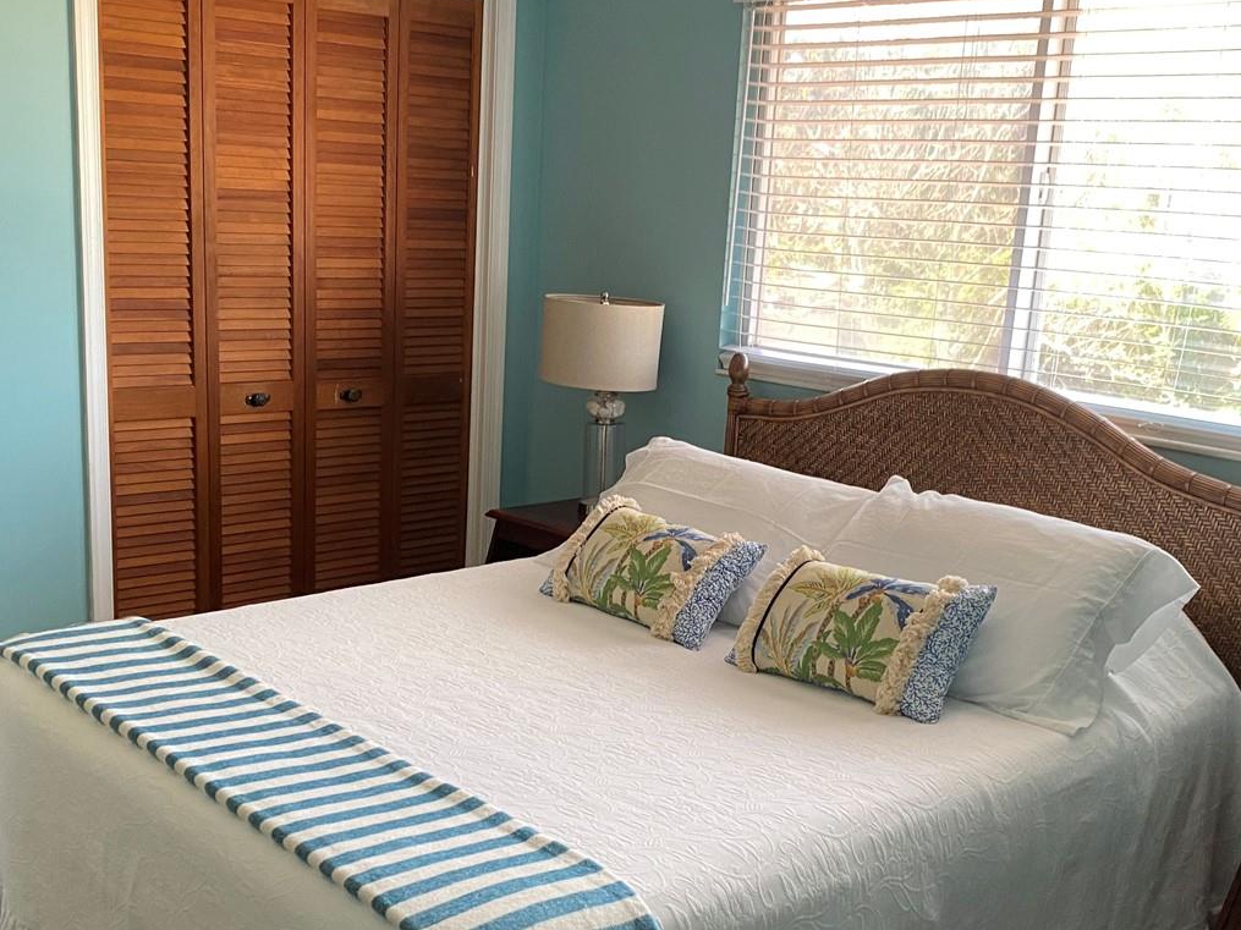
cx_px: 567
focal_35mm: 41
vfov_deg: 34.9
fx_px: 1470
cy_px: 589
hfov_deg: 45.7
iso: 125
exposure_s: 1/71
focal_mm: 4.25
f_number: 1.8
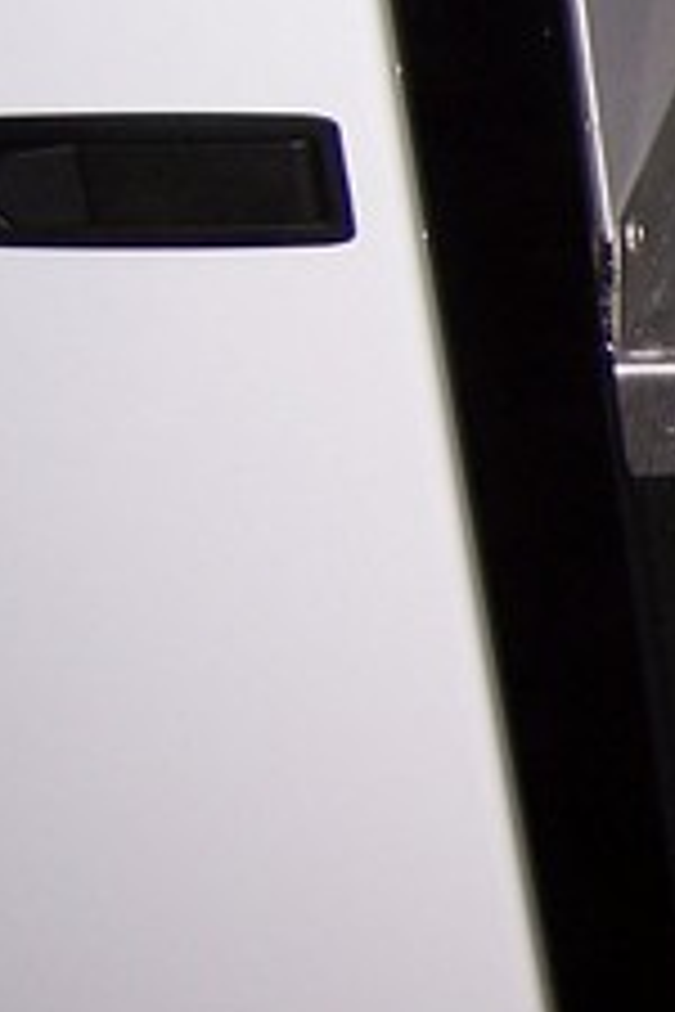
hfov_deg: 10.1
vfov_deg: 16.7
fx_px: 3459
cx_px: 1485
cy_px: 524
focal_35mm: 123
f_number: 2.8
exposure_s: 1/60
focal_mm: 6.3
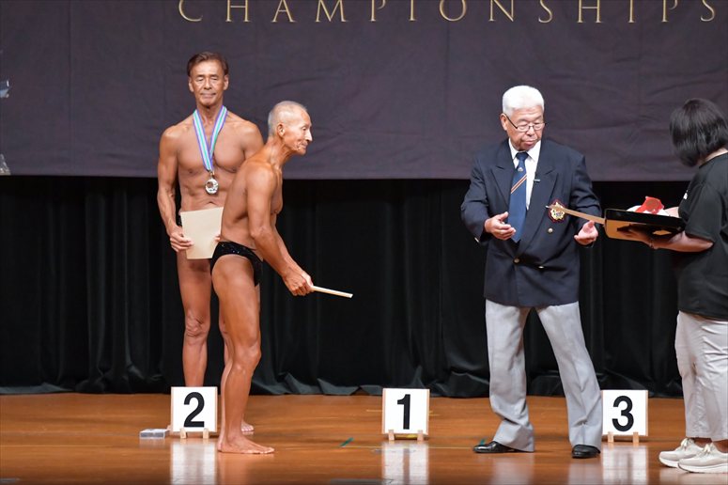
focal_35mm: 255
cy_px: 242
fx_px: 5154
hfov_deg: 8.1
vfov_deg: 5.4
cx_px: 364
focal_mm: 170
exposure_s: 1/400
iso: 6400
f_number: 5.6
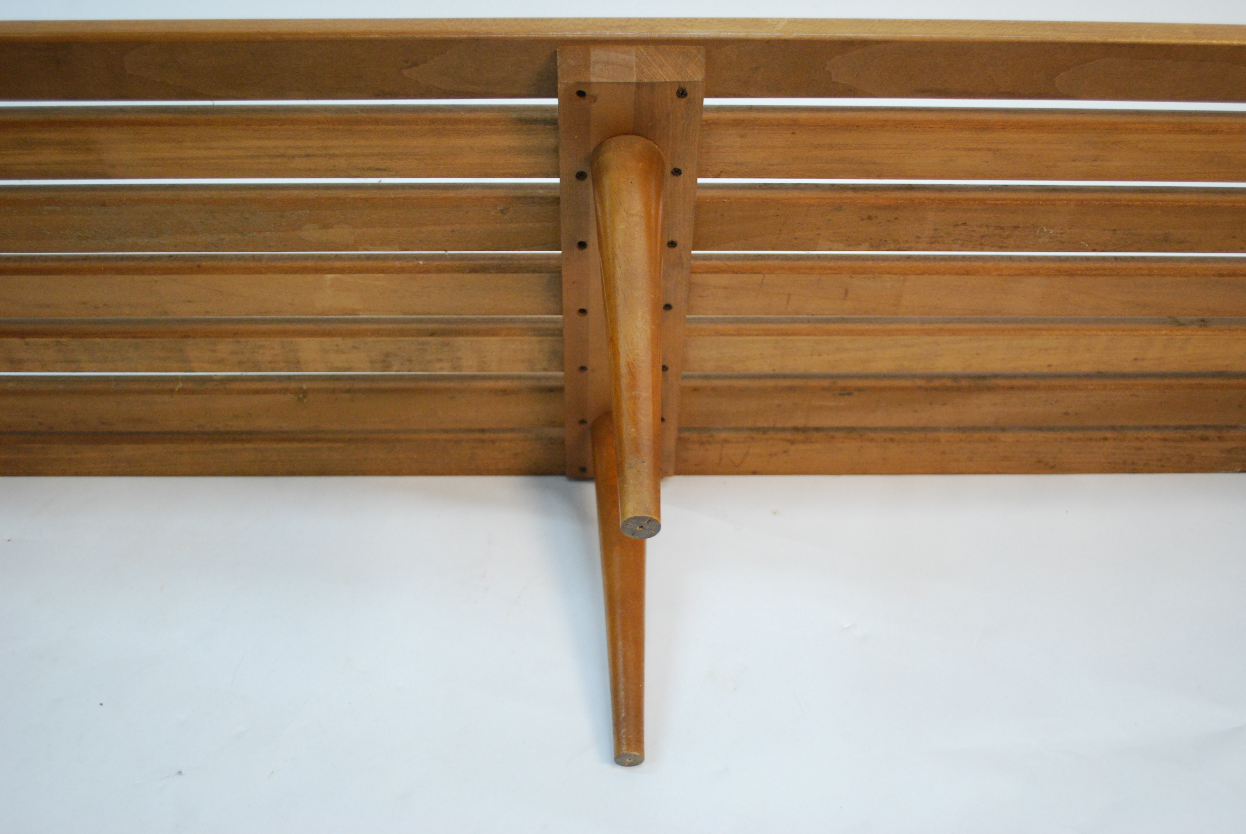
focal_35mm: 36
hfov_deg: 53.1
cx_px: 623
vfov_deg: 37.0
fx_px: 1247
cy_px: 417
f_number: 4.2
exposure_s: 1/30
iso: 1000
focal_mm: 24
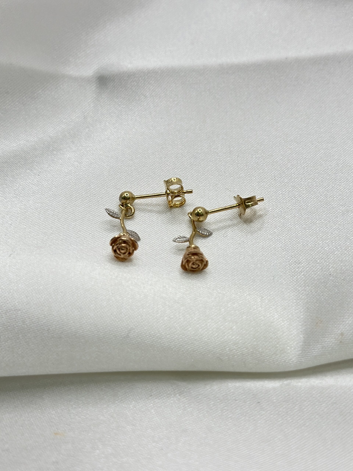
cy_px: 236
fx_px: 653
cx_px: 176
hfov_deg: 30.3
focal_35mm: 48
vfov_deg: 39.7
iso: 80
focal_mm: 6.86
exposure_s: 1/1242
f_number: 1.78
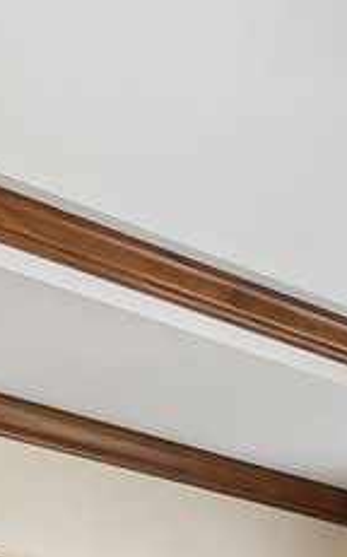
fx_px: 2274
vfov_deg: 12.8
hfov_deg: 7.8
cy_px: 974
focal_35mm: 150
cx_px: 974
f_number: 9
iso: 100
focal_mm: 14
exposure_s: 1/6
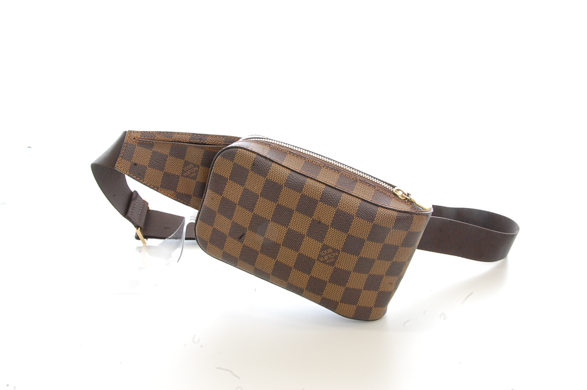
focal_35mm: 34
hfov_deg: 55.1
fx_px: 562
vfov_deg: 38.3
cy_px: 195
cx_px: 294
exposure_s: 1/2.5
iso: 800
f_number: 22
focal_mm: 23
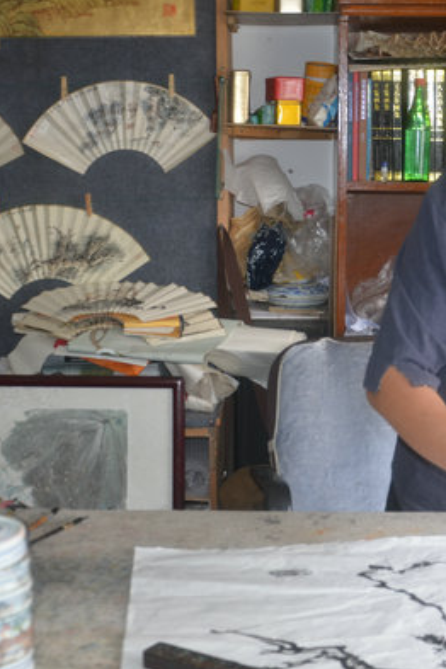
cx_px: 330
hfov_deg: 21.1
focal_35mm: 64
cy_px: 334
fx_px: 1189
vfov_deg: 31.4
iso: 320
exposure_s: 1/30
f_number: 4
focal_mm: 28
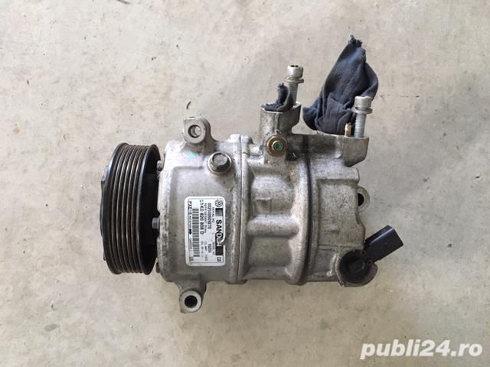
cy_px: 184
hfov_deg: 61.7
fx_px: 411
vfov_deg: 48.2
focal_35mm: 29
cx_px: 245
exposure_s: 1/25
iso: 200
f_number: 2.2
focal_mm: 4.15
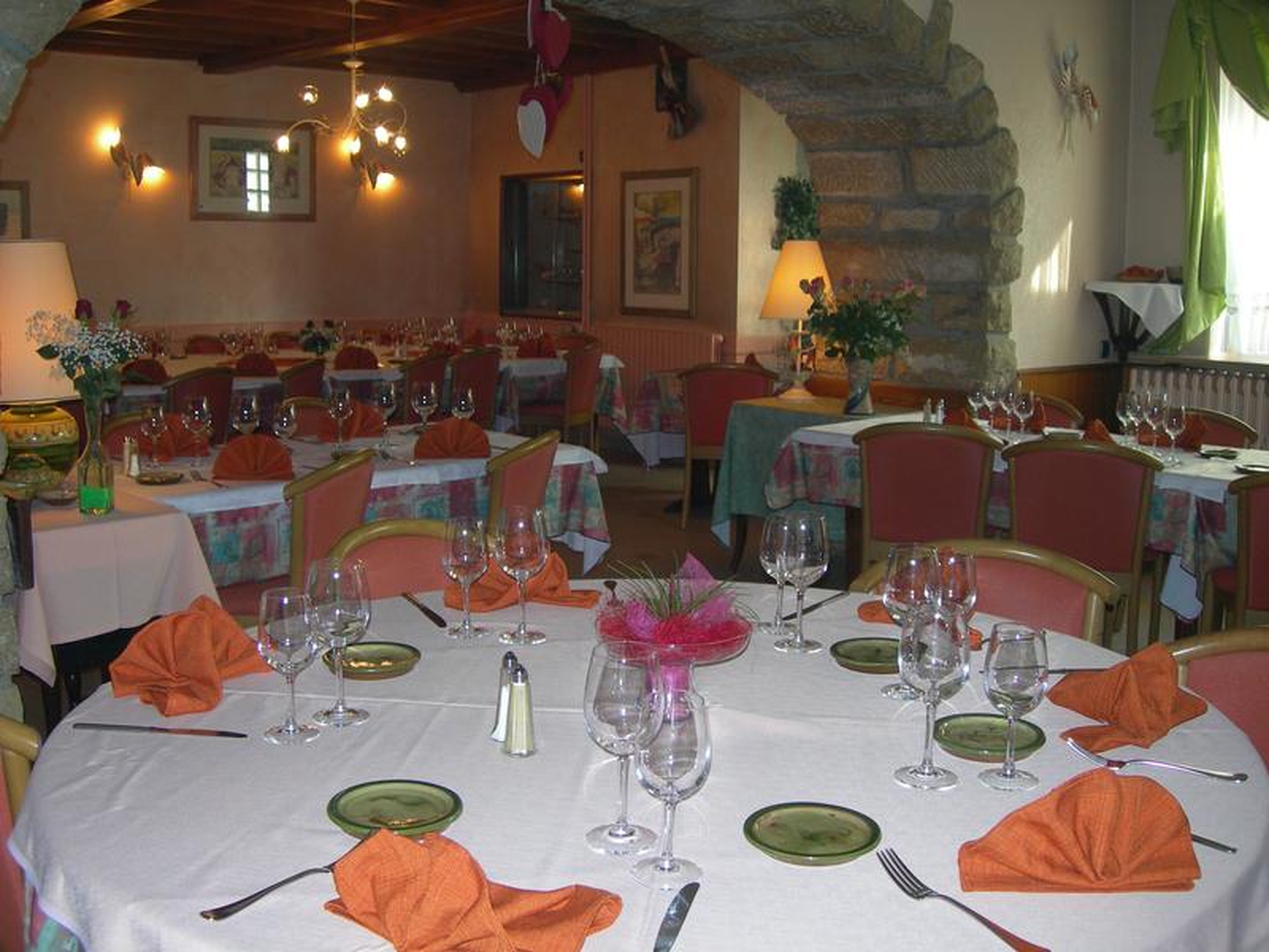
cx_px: 634
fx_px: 1393
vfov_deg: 37.7
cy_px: 476
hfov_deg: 49.0
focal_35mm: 38
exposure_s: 1/60.1
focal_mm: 7.8
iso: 119
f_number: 2.8
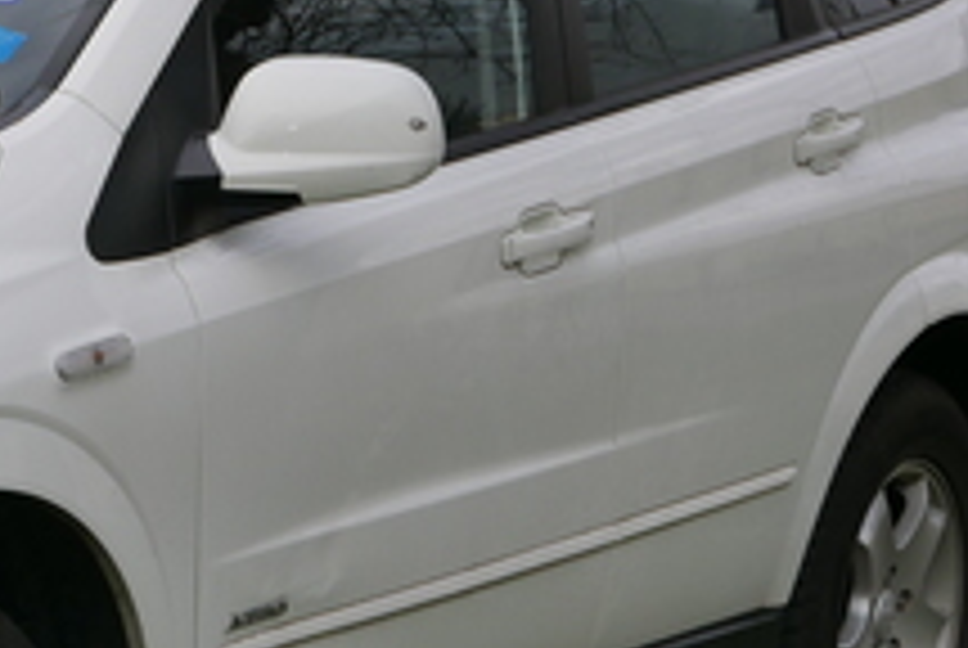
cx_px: -221
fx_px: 5358
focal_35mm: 199
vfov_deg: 6.9
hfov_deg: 10.1
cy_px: 464
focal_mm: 30.4
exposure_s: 1/250
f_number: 5.6
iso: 200
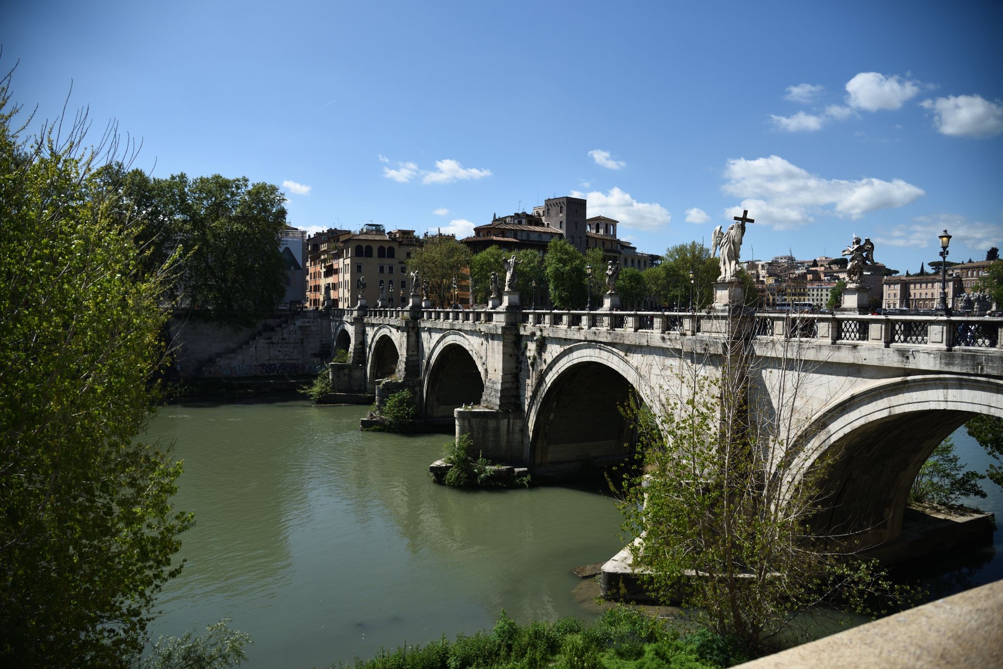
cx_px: 502
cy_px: 334
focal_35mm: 24
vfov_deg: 53.2
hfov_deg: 73.7
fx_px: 669
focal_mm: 24
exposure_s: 1/2000
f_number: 4
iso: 160
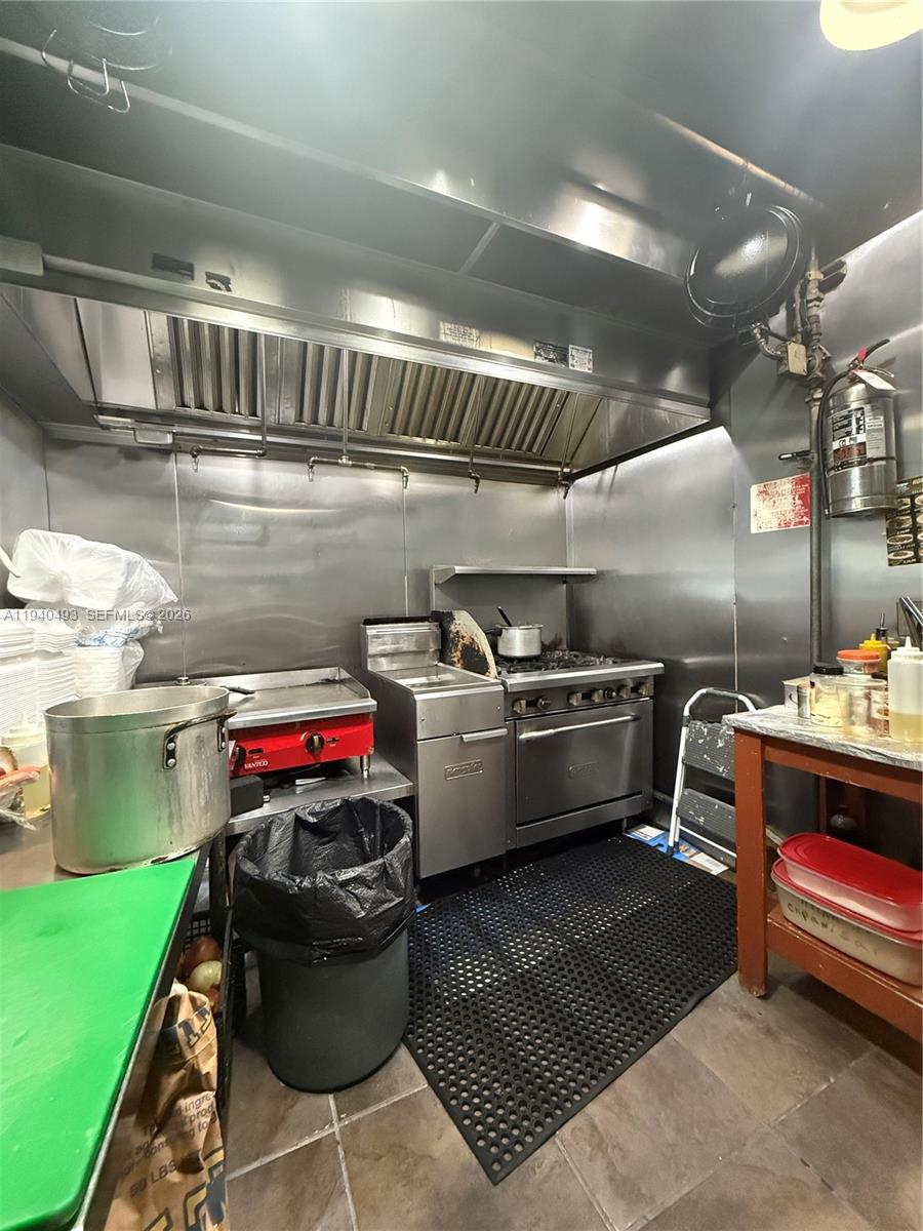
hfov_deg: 85.7
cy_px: 616
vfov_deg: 102.1
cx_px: 462
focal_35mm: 14
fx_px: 498
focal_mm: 2.22
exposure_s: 1/60
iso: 1250
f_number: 2.2
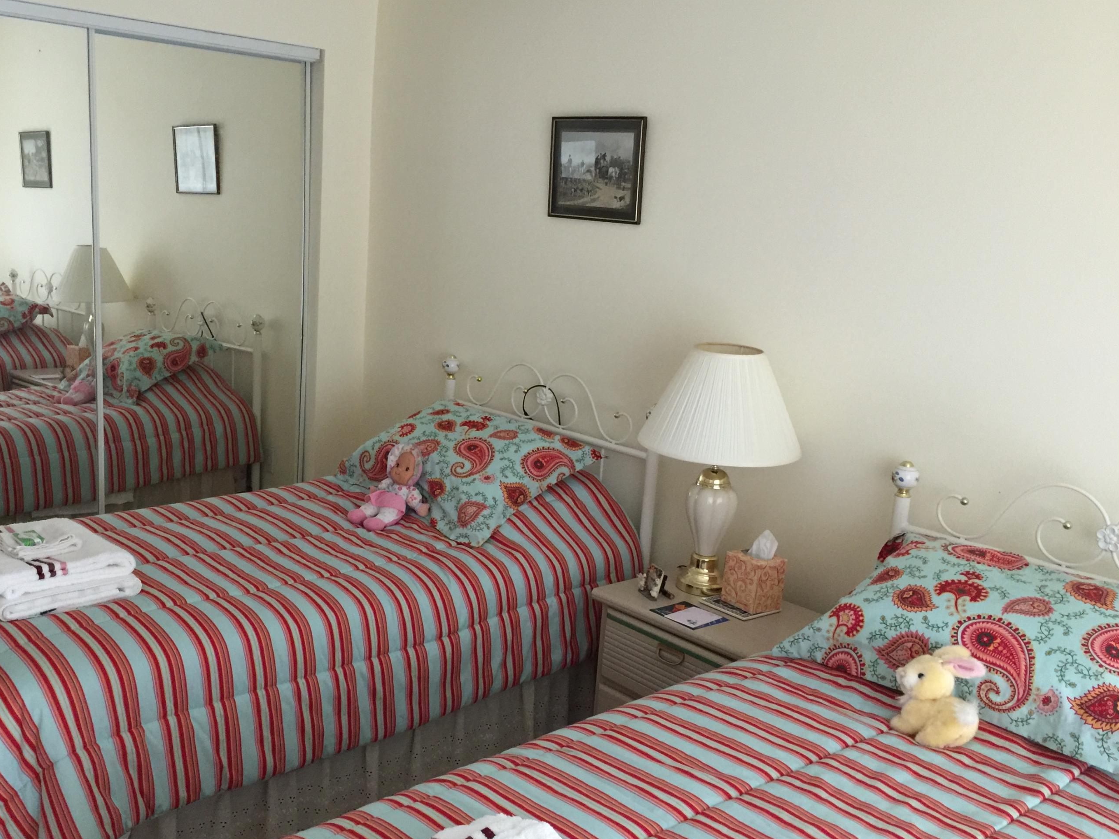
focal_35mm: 34
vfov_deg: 41.8
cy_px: 441
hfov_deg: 53.8
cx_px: 479
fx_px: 1099
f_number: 2.2
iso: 125
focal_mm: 4.15
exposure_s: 1/10
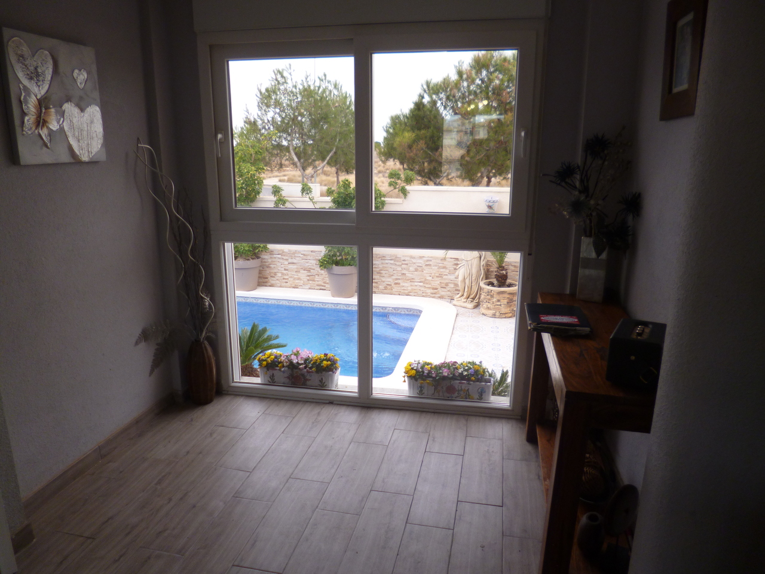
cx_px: 382
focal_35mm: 24
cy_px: 287
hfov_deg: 71.6
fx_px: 530
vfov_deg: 56.8
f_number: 2.5
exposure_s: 1/100
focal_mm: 4.3
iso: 100
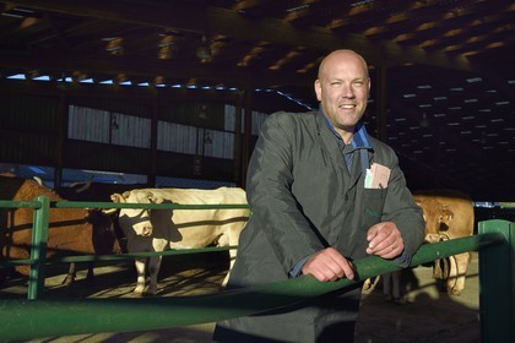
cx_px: 258
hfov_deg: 48.5
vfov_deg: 33.4
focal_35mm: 40
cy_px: 172
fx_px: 572
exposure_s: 1/160
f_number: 16
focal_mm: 40
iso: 800
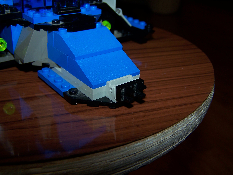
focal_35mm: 40
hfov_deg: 46.8
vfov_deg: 36.0
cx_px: 116
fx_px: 269
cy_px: 88
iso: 80
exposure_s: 1/60
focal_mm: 6.7
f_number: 2.8
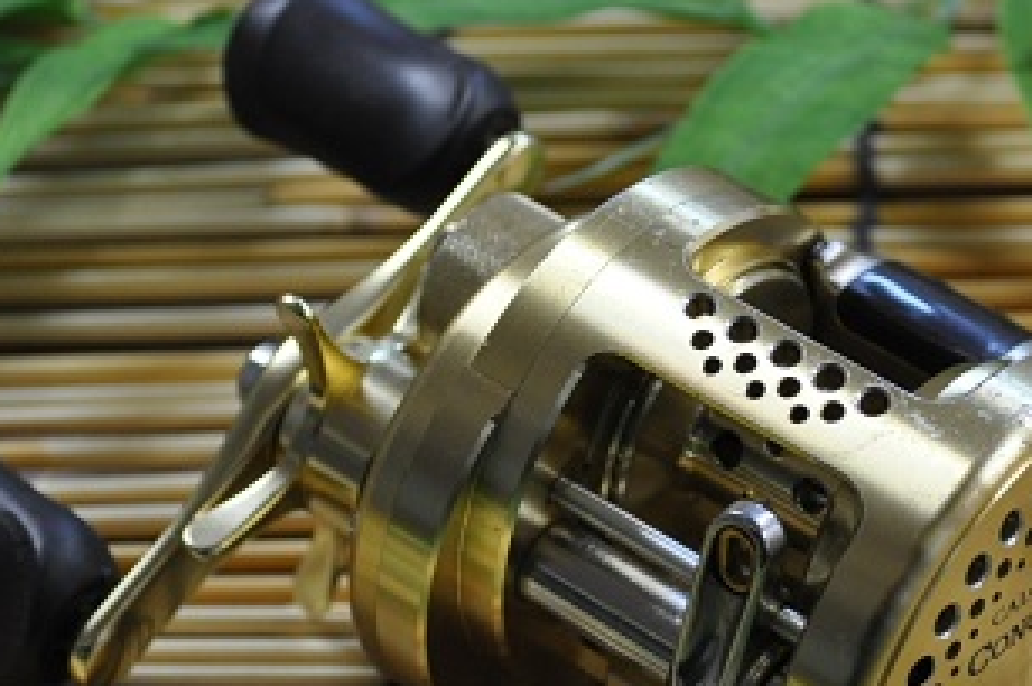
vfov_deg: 10.9
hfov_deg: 16.3
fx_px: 3608
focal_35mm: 126
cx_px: 561
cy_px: 397
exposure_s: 1/30
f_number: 5.3
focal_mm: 40
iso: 800
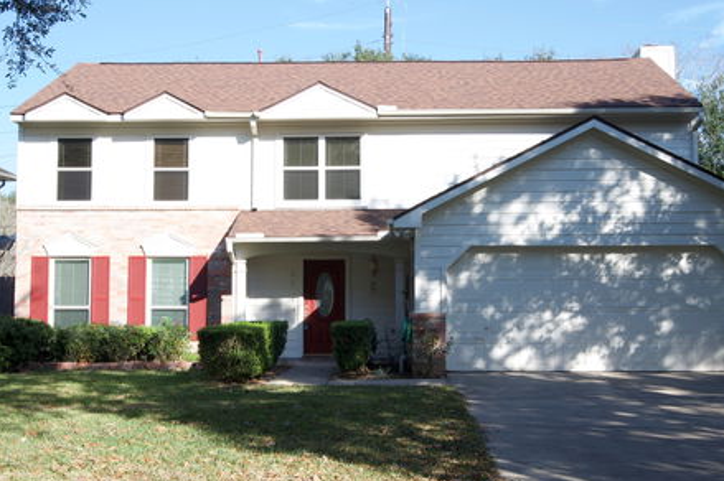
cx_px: 381
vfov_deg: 27.5
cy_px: 241
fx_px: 985
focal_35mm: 49
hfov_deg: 40.4
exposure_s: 1/13
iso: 100
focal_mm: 42
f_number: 25
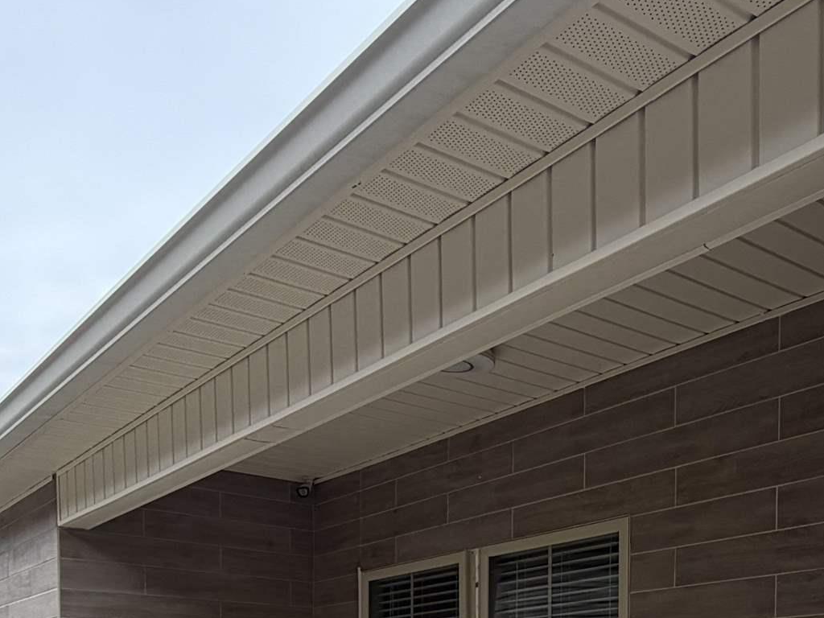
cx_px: 398
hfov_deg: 44.8
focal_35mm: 42
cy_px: 756
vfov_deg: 29.2
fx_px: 1000
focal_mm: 2.22
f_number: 2.2
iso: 40
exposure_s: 1/664
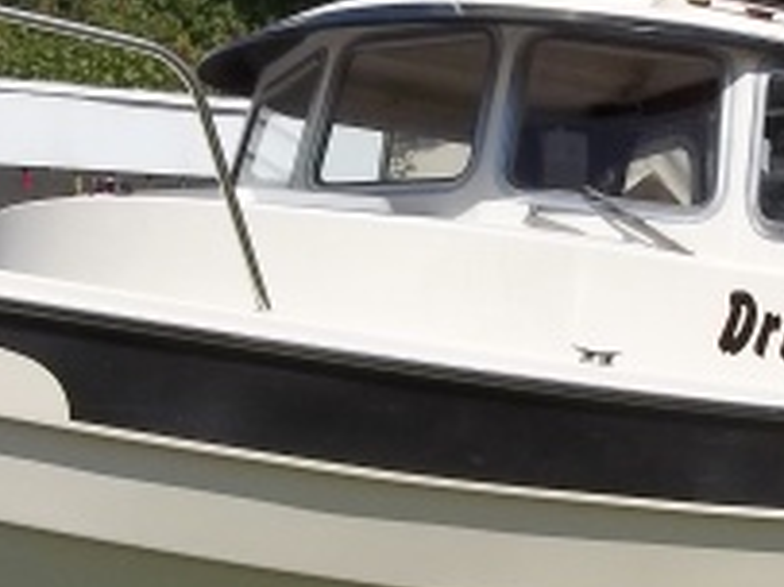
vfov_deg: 11.8
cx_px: 301
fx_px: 2852
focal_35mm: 126
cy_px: 305
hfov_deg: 15.6
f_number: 8.8
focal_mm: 5.7
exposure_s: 1/200
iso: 64
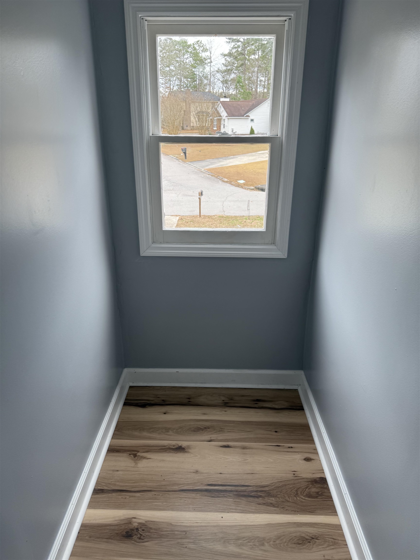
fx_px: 388
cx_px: 210
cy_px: 280
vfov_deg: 71.6
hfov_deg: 56.8
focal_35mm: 24
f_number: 1.78
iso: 64
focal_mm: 6.76
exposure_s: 1/121
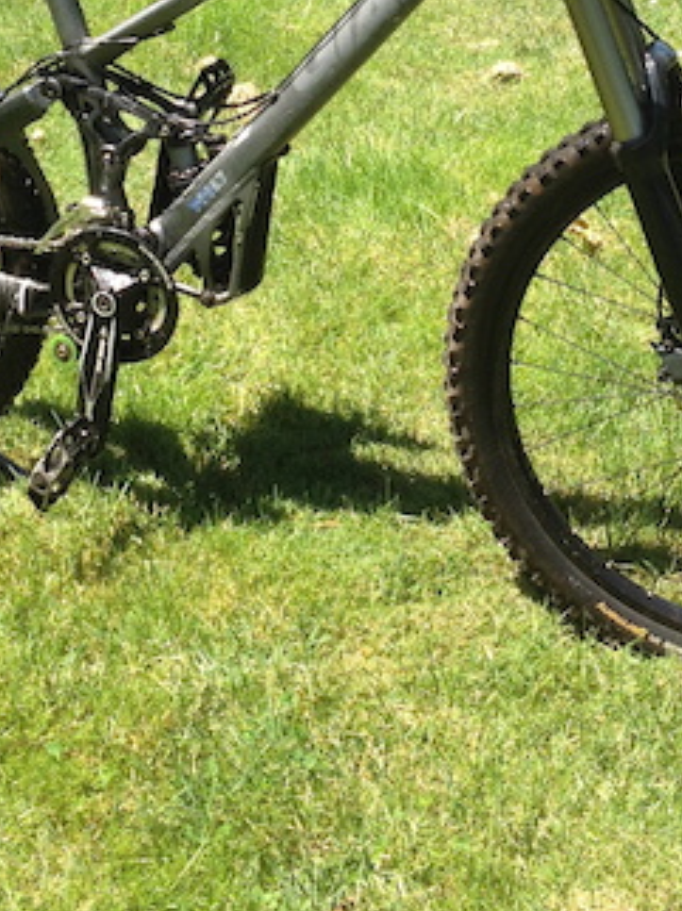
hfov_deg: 16.9
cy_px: 127
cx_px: 306
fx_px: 2288
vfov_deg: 22.1
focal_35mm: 87
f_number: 2.4
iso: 50
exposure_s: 1/516
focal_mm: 4.28
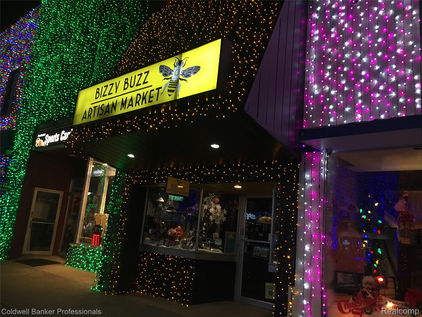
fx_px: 354
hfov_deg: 61.7
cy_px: 158
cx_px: 211
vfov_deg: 48.2
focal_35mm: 29
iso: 125
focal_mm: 4.15
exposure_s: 1/30
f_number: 2.2
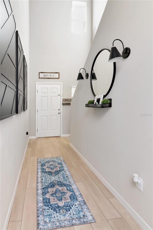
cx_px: 76
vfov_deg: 90.0
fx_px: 115
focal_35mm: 18
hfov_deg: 67.4
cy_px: 115
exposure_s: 1/30
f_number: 9
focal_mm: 12
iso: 640
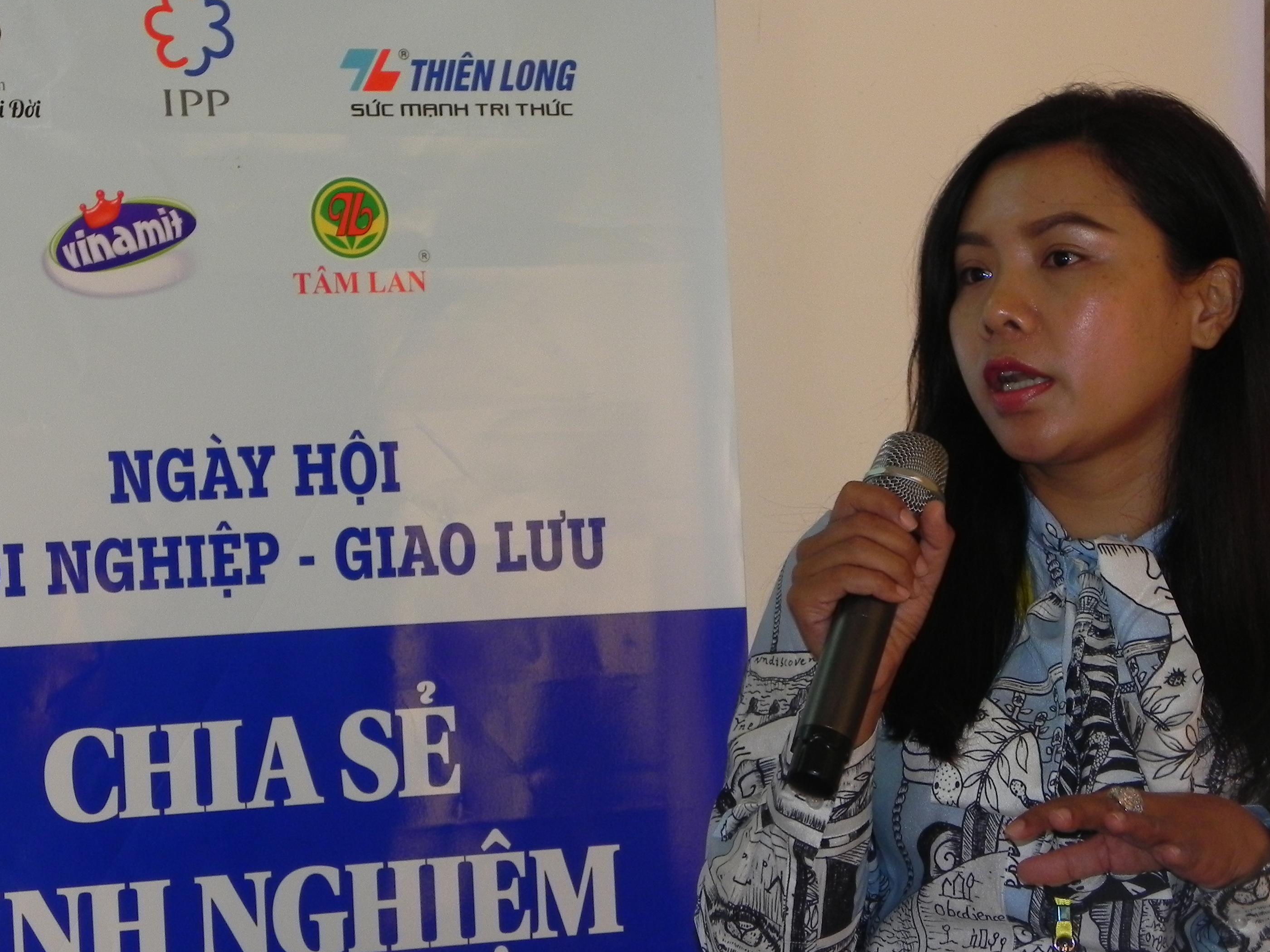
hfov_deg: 11.8
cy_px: 420
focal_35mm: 168
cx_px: 624
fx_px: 6164
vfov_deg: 8.8
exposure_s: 1/30
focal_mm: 23
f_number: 4.5
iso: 200
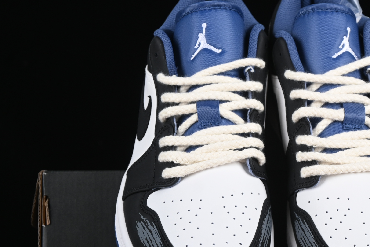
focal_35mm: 132
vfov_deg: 10.4
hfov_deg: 15.4
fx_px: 1357
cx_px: 297
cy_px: 183
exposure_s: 1/200
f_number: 7.1
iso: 200
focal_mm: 50
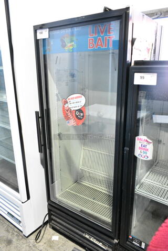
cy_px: 126
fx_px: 189
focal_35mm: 27
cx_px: 84
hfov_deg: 48.0
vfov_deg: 67.4
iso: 6400
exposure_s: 1/200
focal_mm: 18
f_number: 5.6
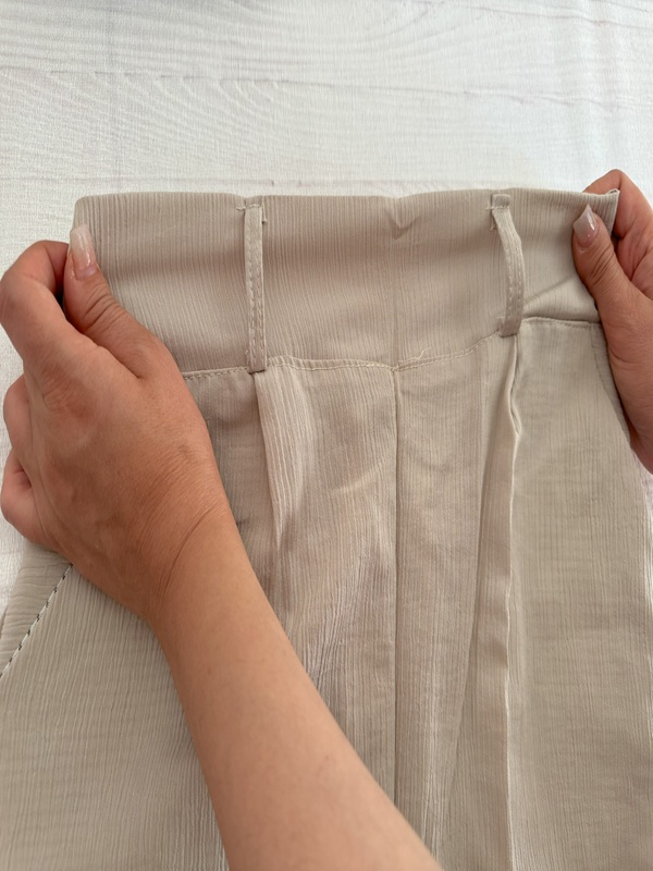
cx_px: 326
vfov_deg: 71.6
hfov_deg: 56.8
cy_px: 436
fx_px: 604
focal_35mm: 24
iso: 200
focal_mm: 6.76
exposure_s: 1/97
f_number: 1.78
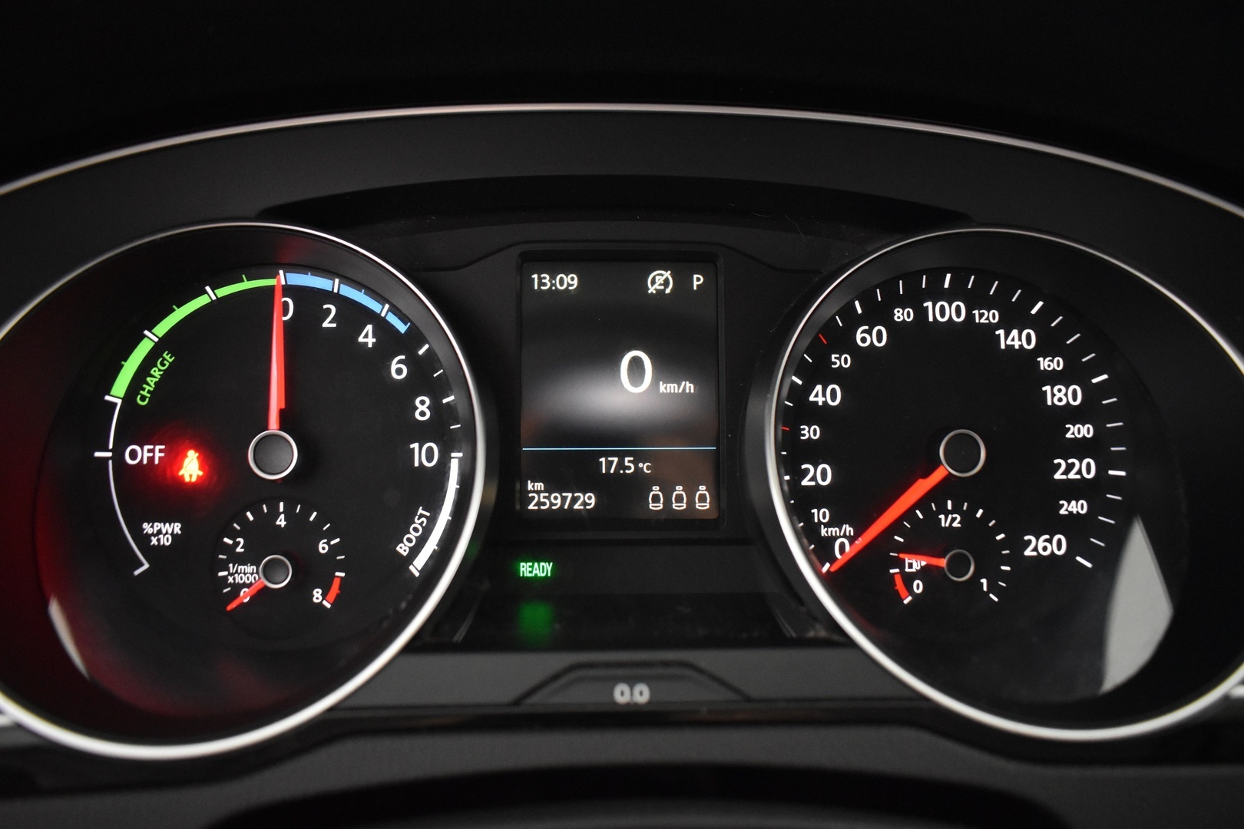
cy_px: 414
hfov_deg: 67.4
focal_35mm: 27
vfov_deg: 47.9
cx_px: 622
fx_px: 933
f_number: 3.5
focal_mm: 18
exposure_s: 1/20
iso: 3200
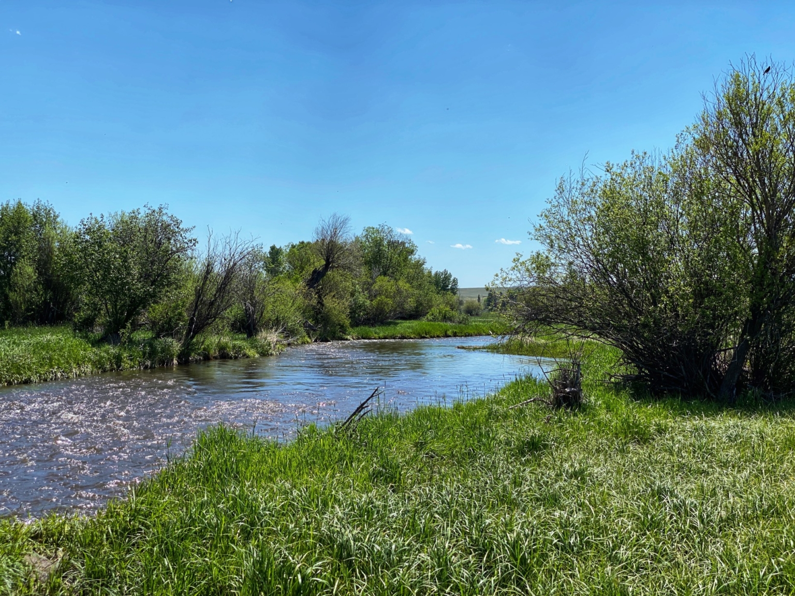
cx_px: 398
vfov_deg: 28.0
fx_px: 1194
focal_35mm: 52
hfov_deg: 36.8
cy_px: 298
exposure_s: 1/1845
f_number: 2
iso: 20
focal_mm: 6
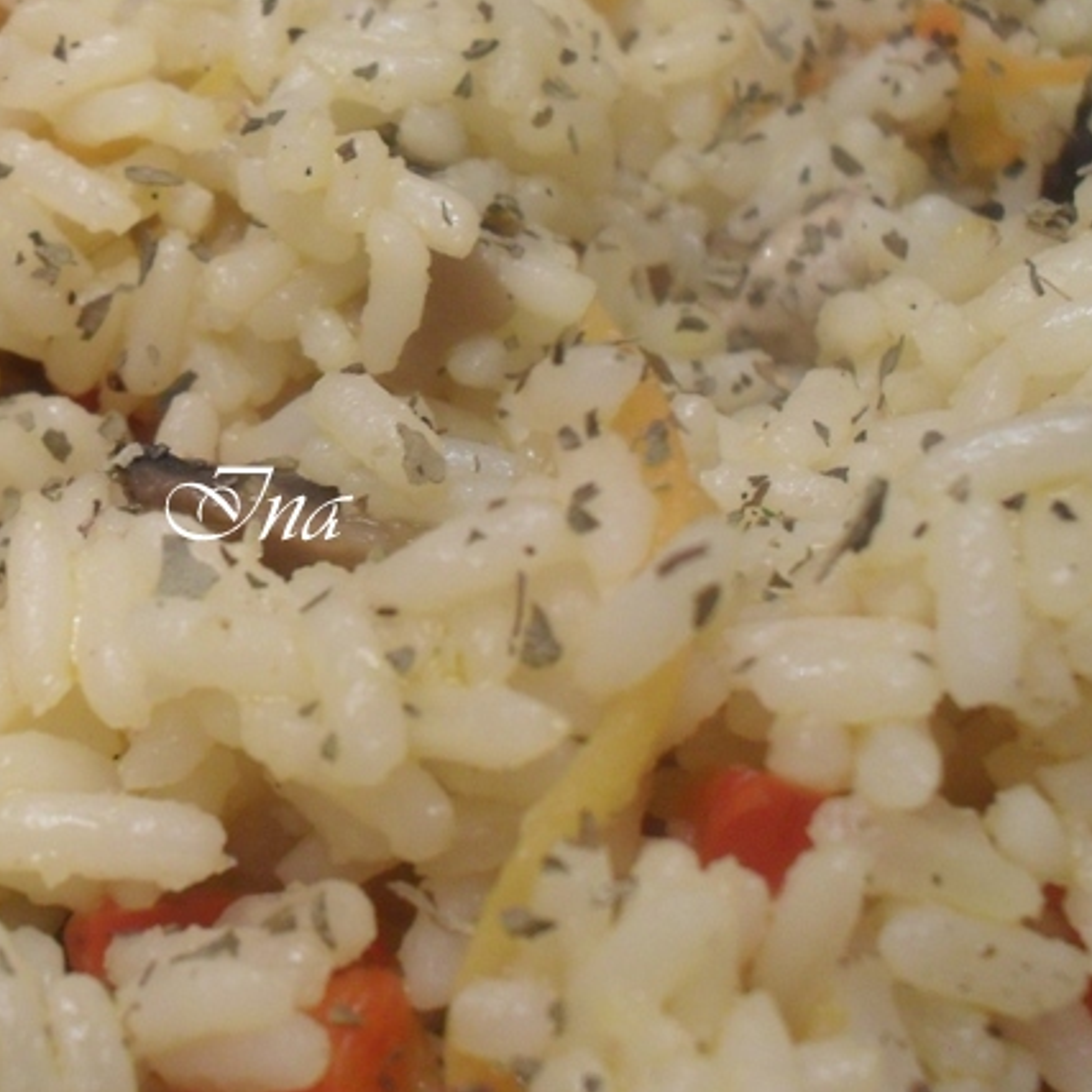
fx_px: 2070
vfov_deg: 29.5
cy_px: 478
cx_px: 161
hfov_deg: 28.7
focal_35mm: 58
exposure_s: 1/30
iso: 200
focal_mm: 6.3
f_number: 3.2
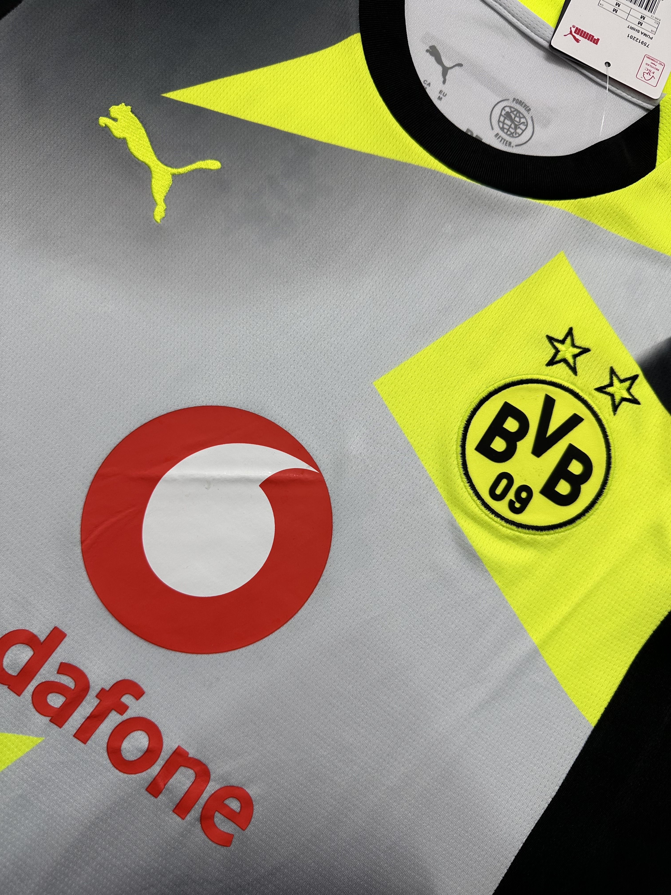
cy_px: 448
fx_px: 620
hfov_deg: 56.8
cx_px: 336
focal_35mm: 24
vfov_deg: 71.6
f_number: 1.78
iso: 64
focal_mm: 6.86
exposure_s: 1/100
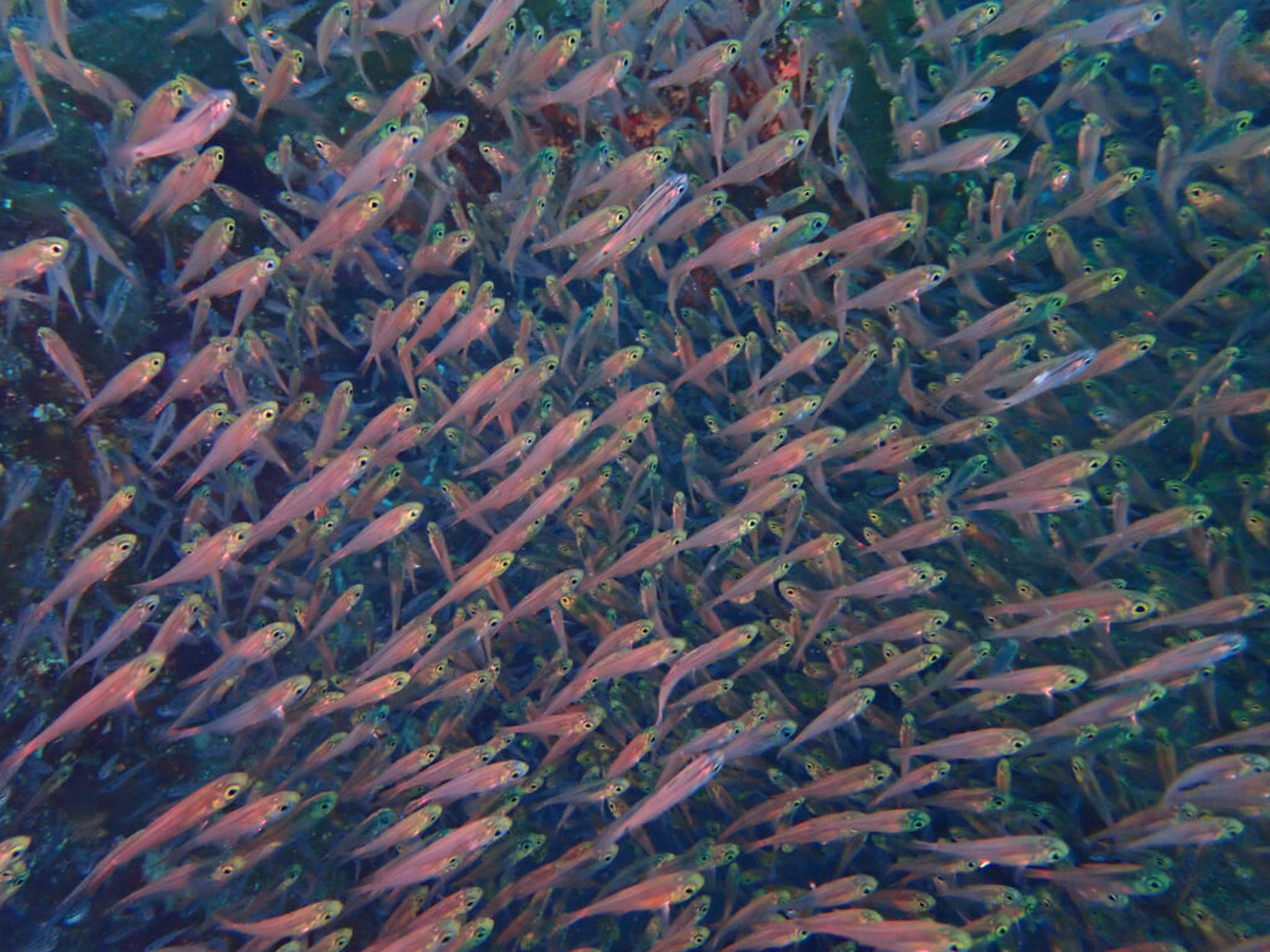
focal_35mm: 25
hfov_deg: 69.4
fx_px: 917
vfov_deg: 54.9
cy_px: 476
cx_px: 635
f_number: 2.8
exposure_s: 1/60
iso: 500
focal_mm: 4.5
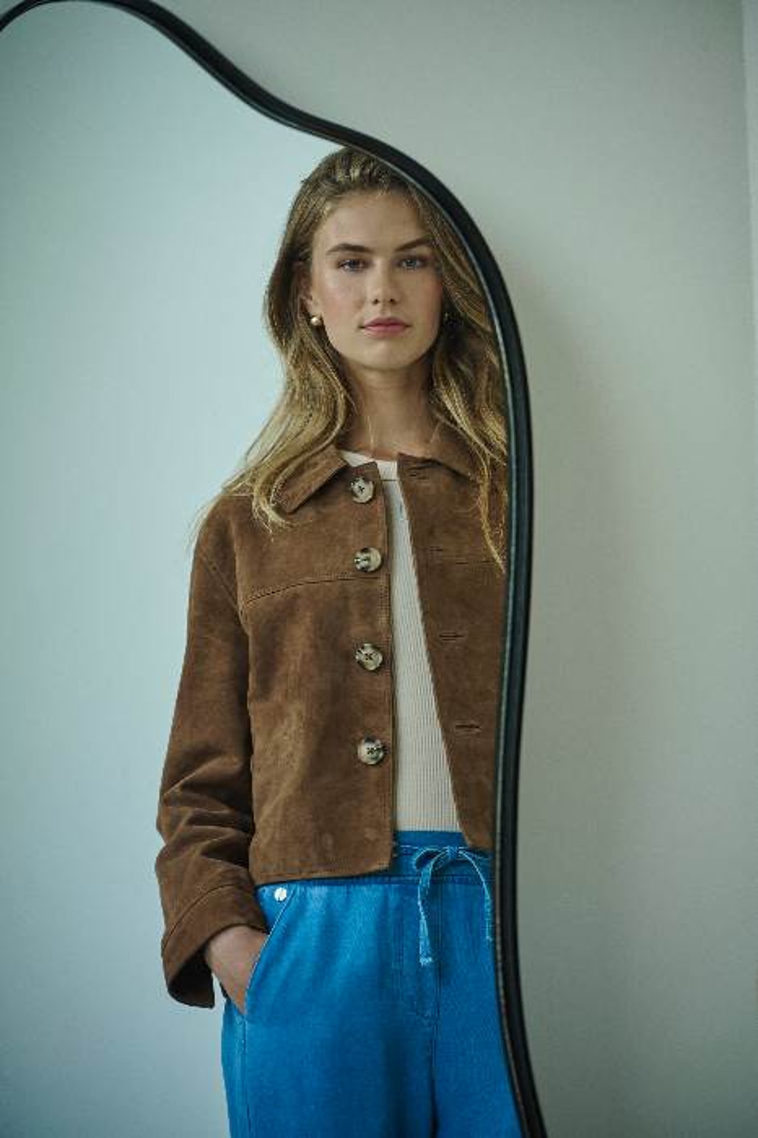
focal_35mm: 120
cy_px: 569
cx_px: 379
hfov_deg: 11.4
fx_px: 3793
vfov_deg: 17.1
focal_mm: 120
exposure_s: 1/160
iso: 400
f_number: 4
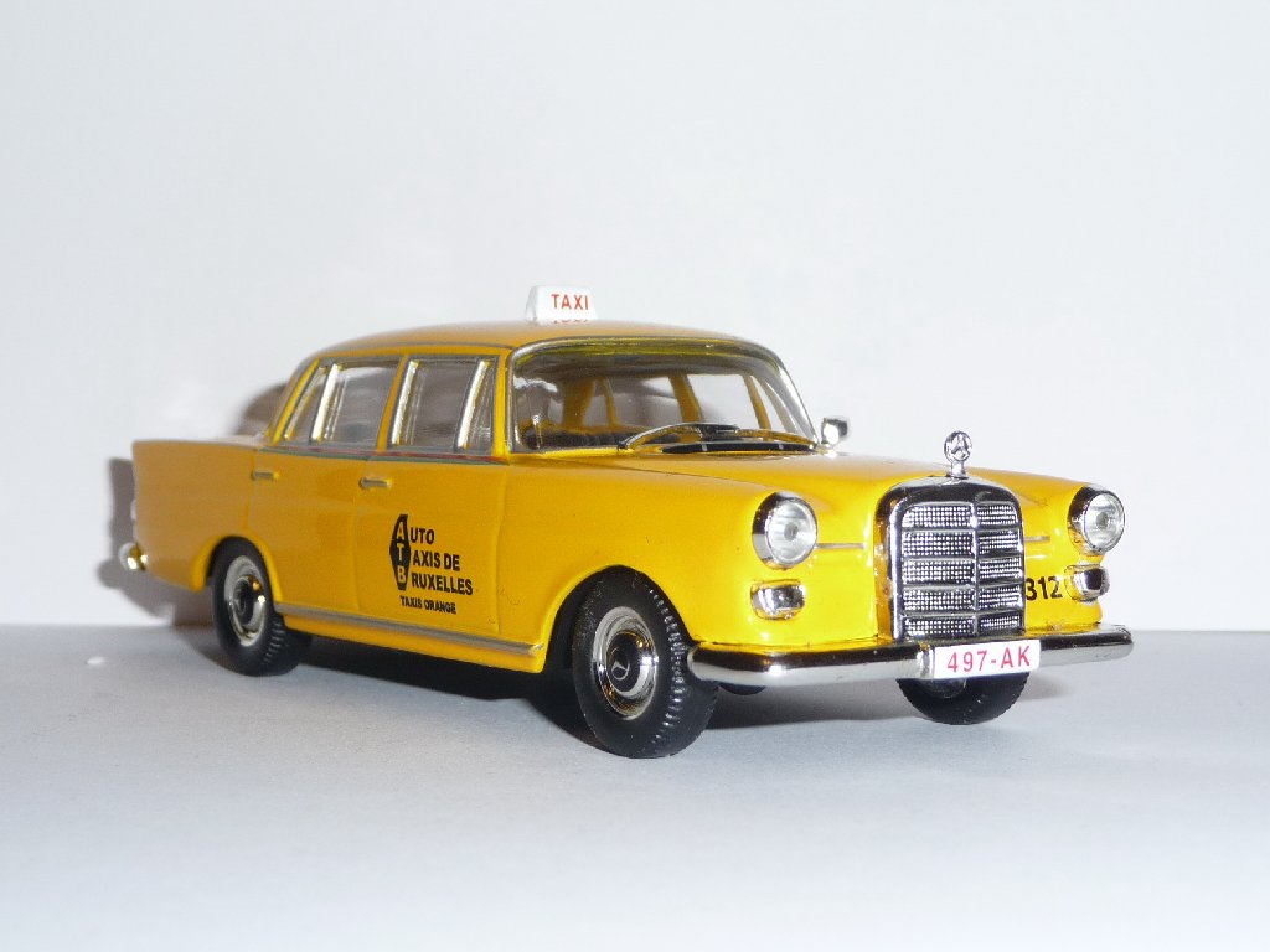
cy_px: 476
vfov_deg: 21.6
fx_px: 2495
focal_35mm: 68
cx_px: 635
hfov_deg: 28.6
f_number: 4.2
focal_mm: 8.5
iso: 100
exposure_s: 1/30
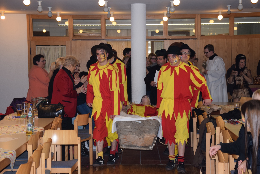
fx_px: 563
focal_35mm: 78
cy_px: 87
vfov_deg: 17.5
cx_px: 130
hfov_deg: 26.0
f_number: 5
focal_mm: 52
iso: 800
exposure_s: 1/80
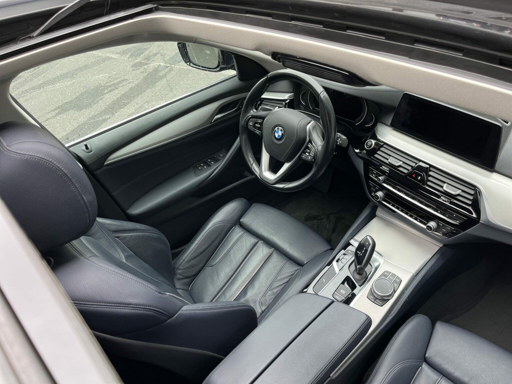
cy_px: 192
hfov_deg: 67.3
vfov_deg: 53.1
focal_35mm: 26
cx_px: 256
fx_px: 385
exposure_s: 1/122
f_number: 1.6
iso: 80
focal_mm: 5.1
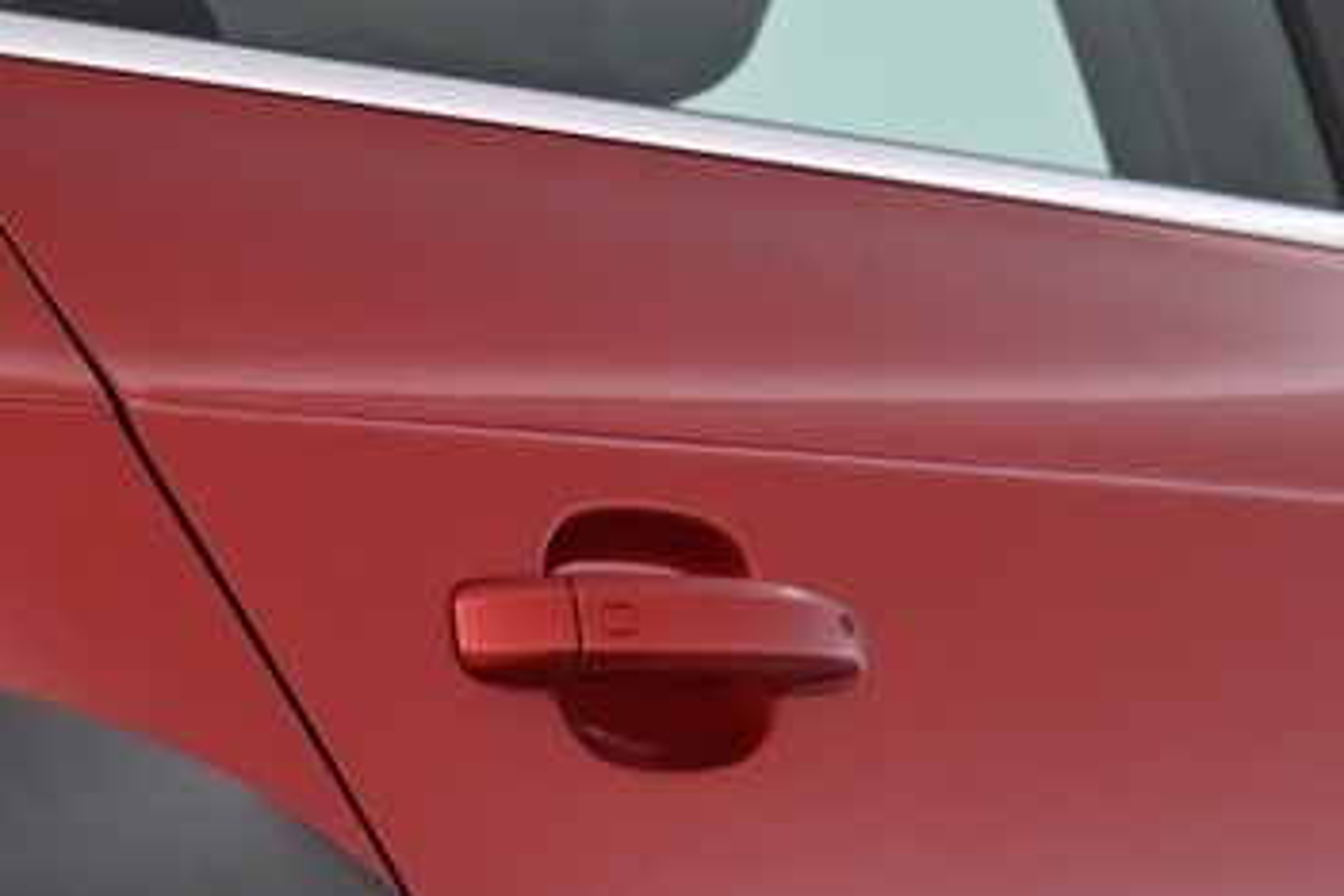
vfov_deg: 7.1
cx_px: 839
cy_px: 2033
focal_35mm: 185
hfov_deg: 11.1
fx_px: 6906
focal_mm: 40
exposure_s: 1/125
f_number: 4
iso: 2000
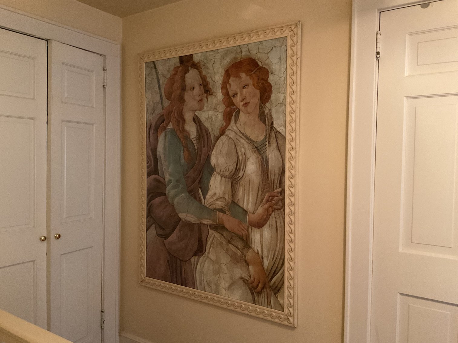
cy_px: 172
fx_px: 384
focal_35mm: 29
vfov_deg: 48.2
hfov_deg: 61.7
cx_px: 229
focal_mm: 3
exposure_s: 1/25
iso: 400
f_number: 1.8
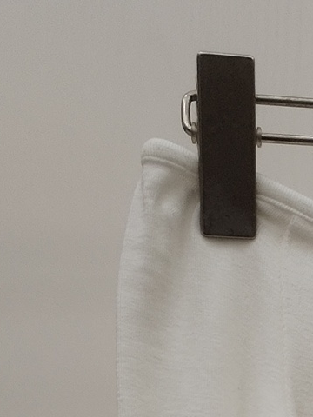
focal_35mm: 145
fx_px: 1748
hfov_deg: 9.7
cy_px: 890
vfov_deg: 11.8
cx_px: 561
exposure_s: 1/107
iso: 100
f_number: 1.8
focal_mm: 4.75
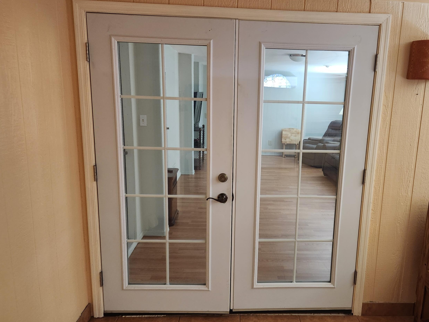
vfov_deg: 49.7
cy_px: 166
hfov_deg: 63.0
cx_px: 255
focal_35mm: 28
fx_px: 347
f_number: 1.8
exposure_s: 1/60
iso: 640
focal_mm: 5.4
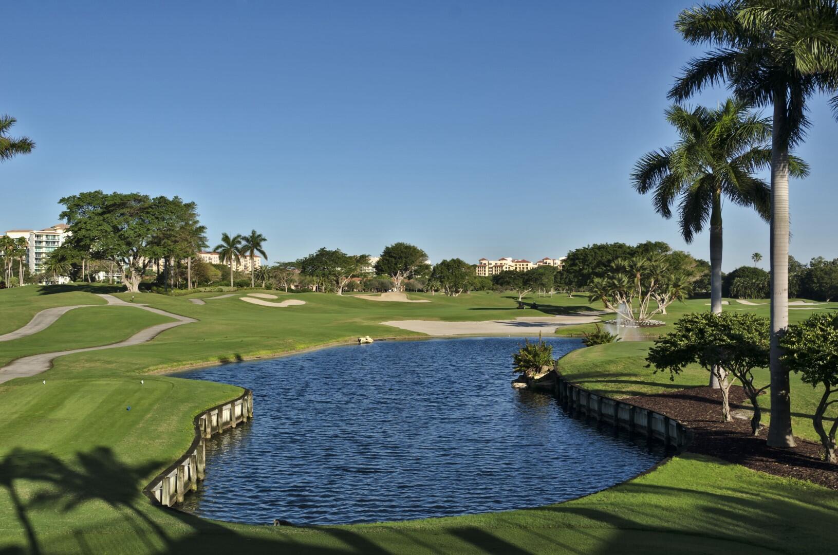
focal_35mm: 39
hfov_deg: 49.6
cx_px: 419
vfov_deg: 34.1
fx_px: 906
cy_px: 278
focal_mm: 26
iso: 200
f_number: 8
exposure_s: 1/640
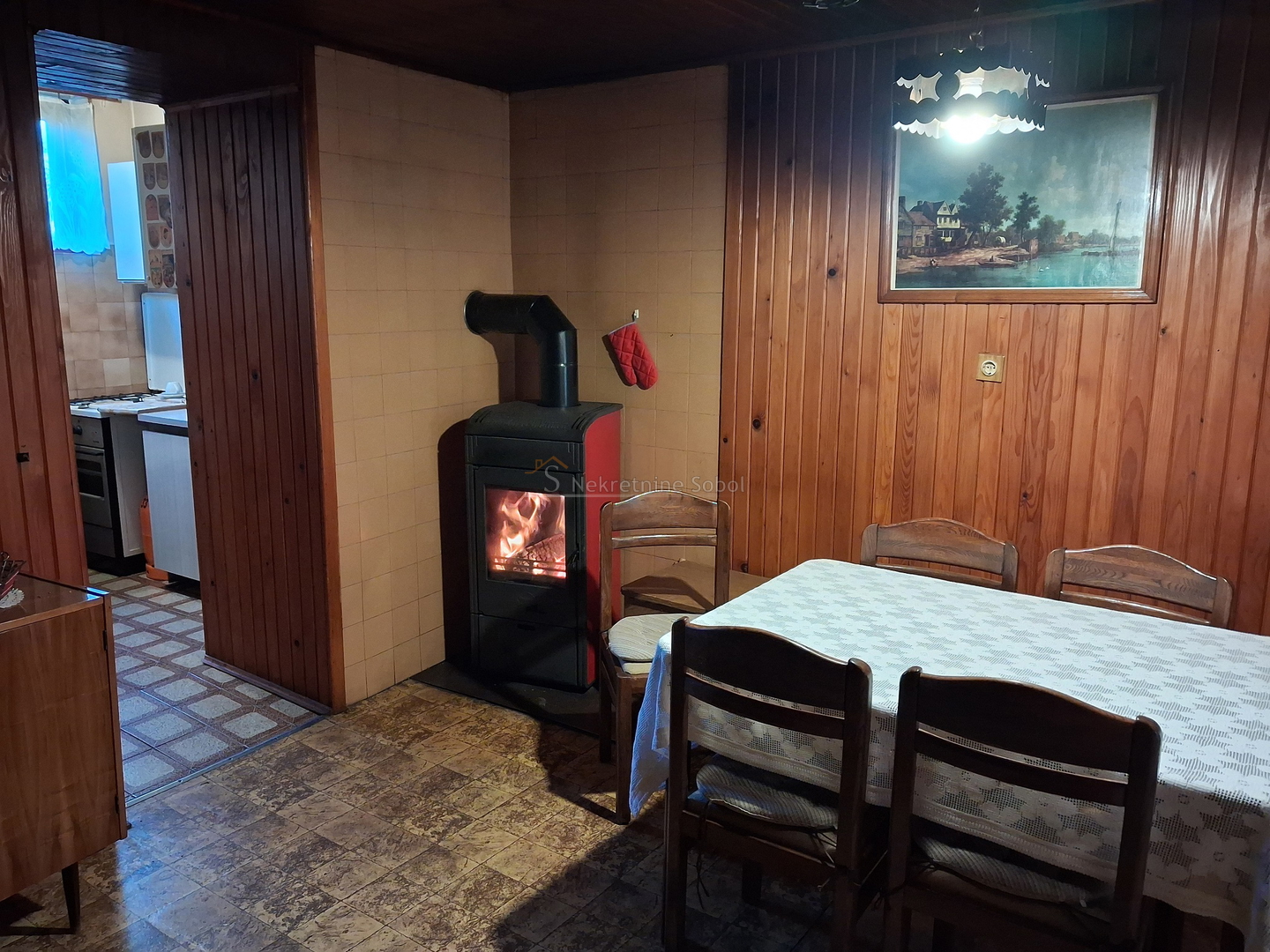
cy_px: 476
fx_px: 991
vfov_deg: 51.4
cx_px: 635
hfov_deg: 65.3
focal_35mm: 27
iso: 500
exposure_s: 1/40
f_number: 1.8
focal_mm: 4
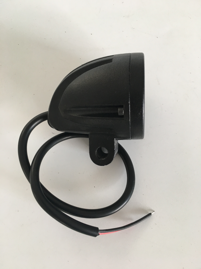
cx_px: 100
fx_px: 225
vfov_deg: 61.7
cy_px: 134
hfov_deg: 48.2
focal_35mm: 29
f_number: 2.2
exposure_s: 1/33
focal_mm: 4.15
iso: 64
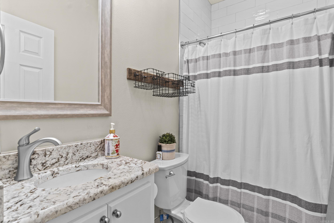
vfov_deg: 67.4
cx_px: 167
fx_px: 167
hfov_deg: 90.0
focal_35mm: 18
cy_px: 112
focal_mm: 12
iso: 250
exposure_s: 1/2
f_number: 9
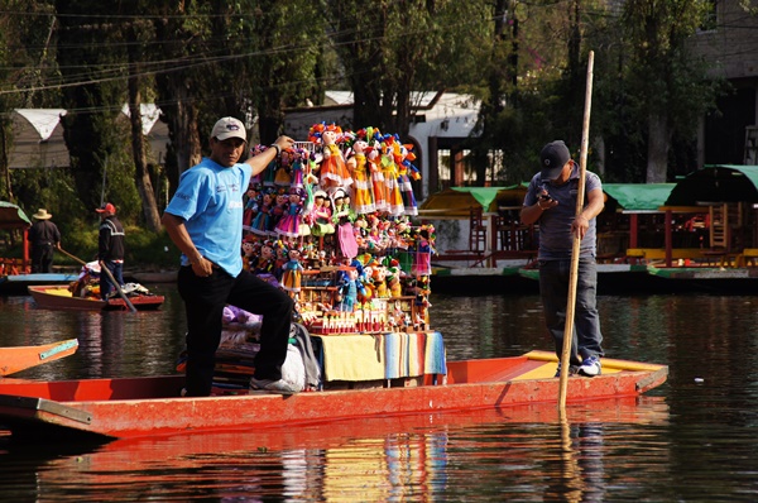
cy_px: 252
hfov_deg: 11.4
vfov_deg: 7.6
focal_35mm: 180
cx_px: 379
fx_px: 3784
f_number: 8
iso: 100
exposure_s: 1/200
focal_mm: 120
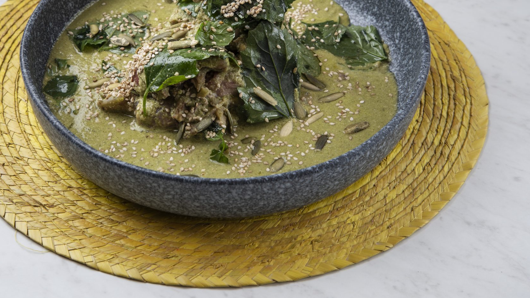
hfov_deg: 26.2
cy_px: 114
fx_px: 1138
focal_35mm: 81
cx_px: 232
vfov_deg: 14.9
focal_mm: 67
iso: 100
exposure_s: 1/80
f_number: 8
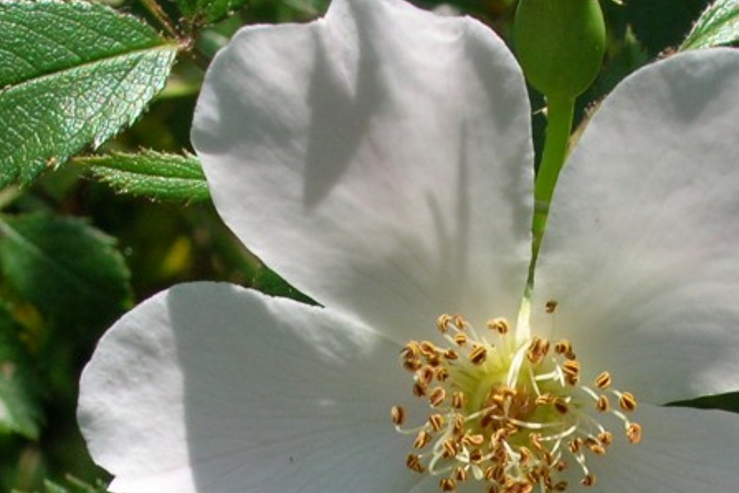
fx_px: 1581
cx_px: 498
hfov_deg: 26.2
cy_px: 417
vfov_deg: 17.5
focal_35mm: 77
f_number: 5.4
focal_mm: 7.7
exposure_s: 1/264
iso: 50
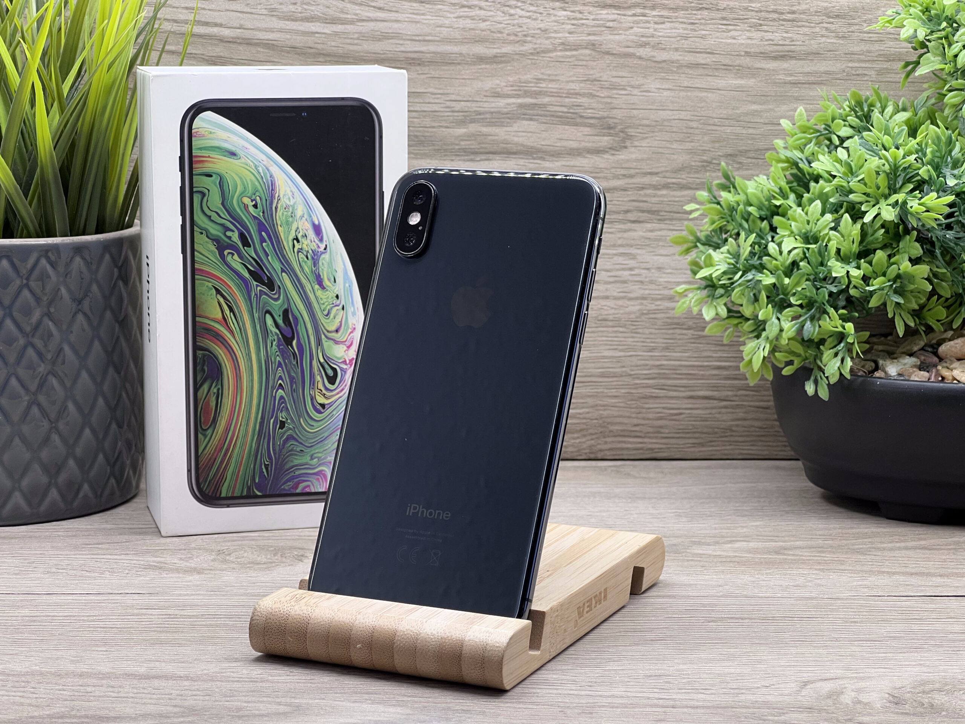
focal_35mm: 77
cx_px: 482
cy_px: 362
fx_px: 2147
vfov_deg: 19.1
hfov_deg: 25.3
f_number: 2.8
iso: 100
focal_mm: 9
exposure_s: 1/100
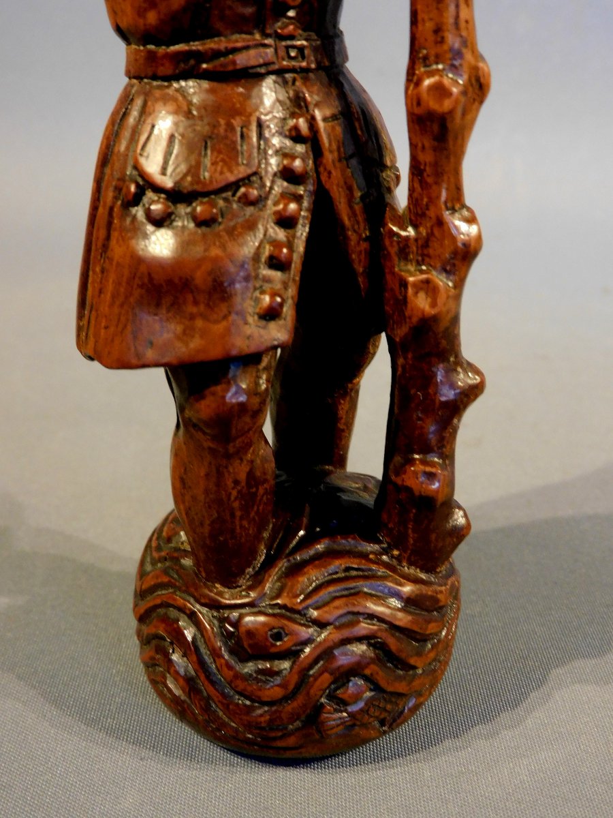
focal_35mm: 45
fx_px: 1063
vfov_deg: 42.1
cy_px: 409
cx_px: 306
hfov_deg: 32.2
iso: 400
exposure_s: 1/25
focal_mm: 8.1
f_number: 4
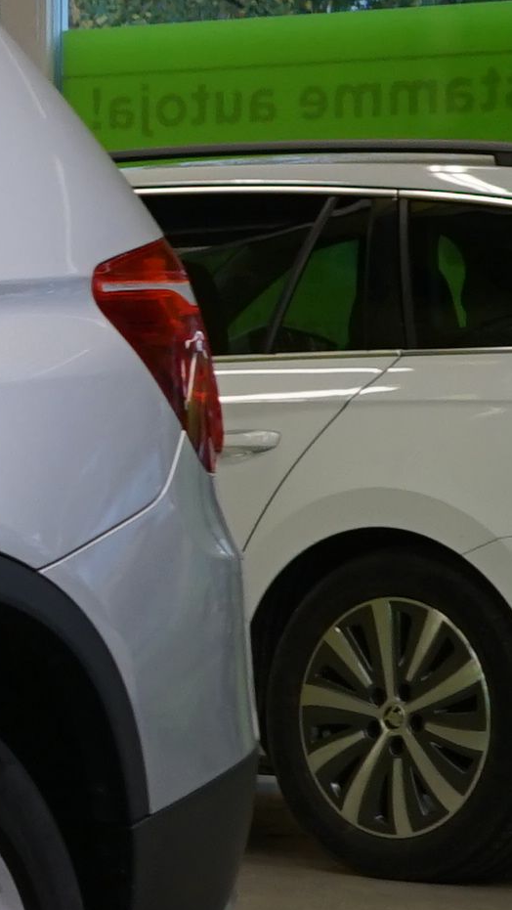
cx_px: -2008
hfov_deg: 4.7
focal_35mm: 216
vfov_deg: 10.0
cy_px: 545
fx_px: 5211
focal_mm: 32
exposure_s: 1/30
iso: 400
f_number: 6.3
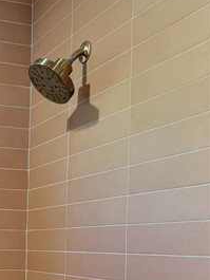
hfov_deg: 23.2
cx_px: -38
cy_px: 256
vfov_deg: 31.5
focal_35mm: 58
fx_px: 469
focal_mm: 6.76
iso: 320
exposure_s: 1/120
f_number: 1.78
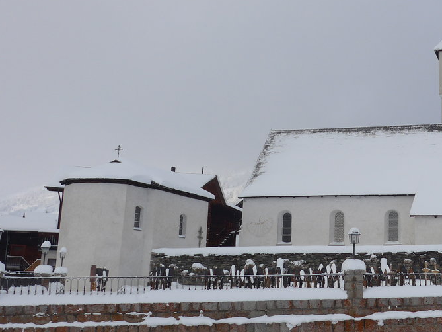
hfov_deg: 35.7
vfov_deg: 28.0
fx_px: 664
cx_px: 350
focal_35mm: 52
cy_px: 129
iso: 80
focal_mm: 6
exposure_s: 1/1600
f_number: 2.8
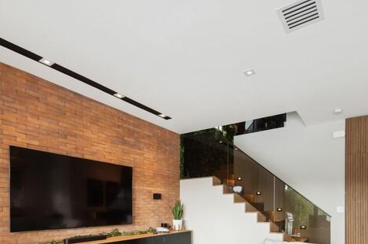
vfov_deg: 48.7
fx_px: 245
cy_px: 209
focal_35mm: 24
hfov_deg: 73.6
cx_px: 201
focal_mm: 14
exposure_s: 1/5
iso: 100
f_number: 8
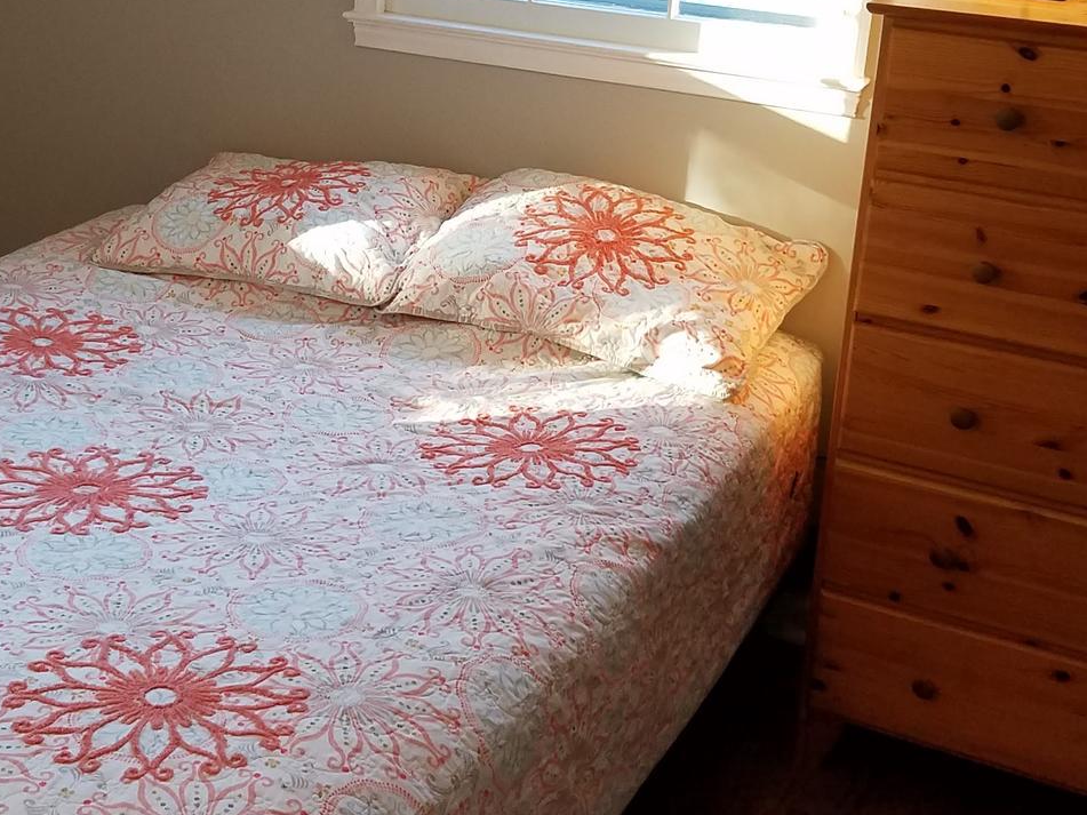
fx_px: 1758
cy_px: 230
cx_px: 320
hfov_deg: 33.9
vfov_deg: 25.9
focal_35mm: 56
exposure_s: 1/60
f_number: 1.7
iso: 160
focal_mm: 4.2
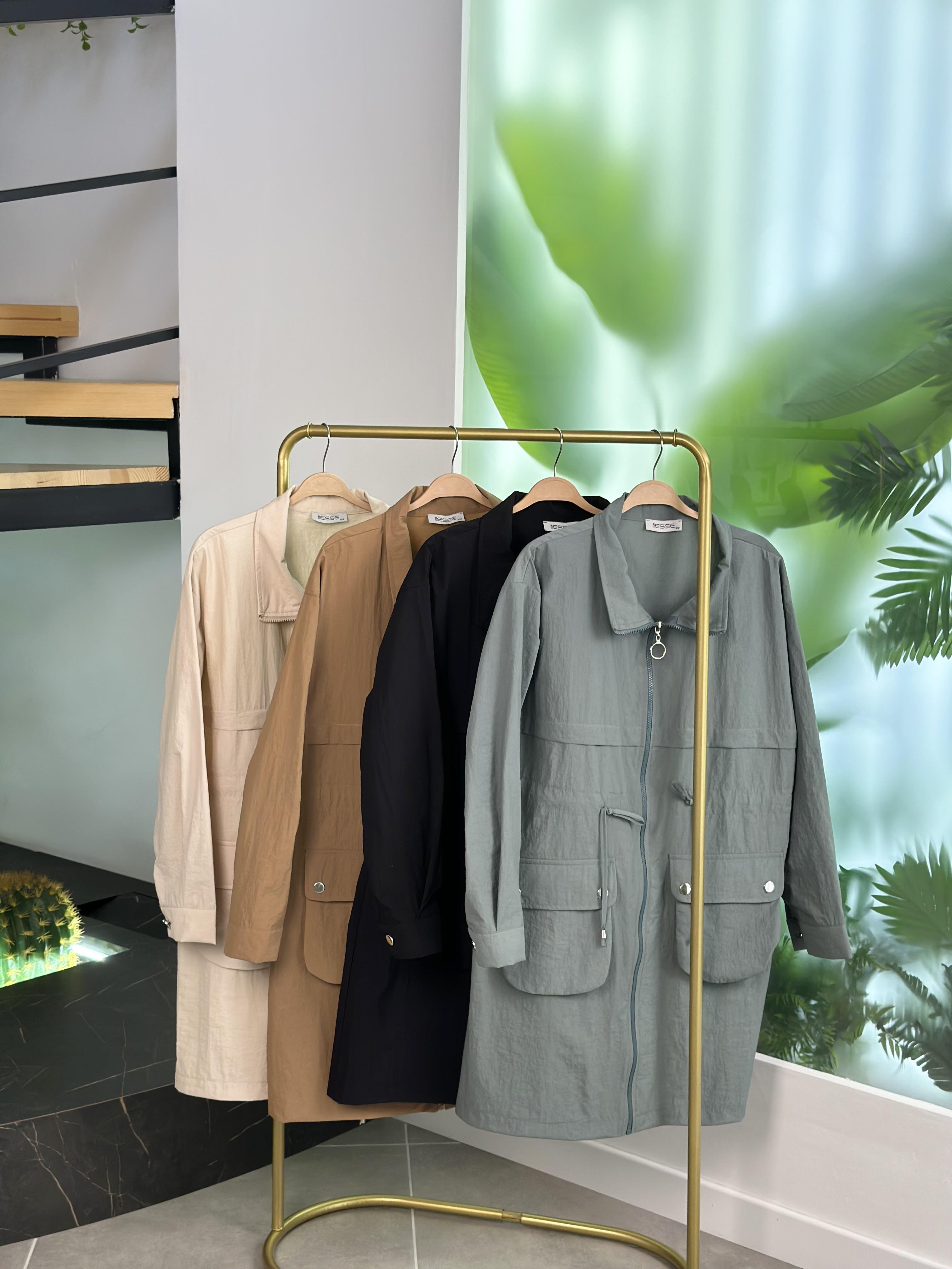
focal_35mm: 48
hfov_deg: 30.3
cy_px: 634
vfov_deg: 39.7
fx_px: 1760
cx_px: 476
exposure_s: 1/230
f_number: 1.78
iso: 80
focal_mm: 6.86
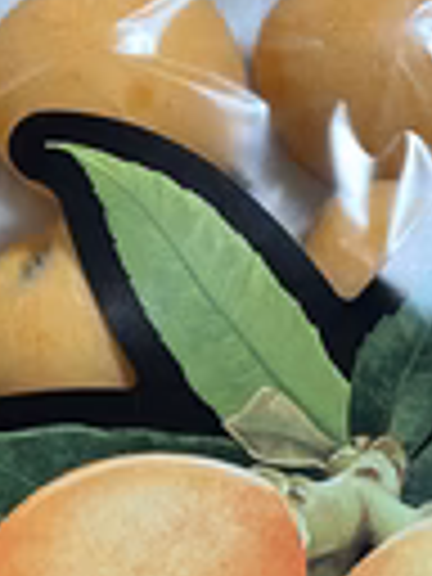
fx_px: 1348
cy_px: 234
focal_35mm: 81
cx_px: 252
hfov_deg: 18.2
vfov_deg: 24.1
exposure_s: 1/54
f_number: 1.6
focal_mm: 5.1
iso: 125
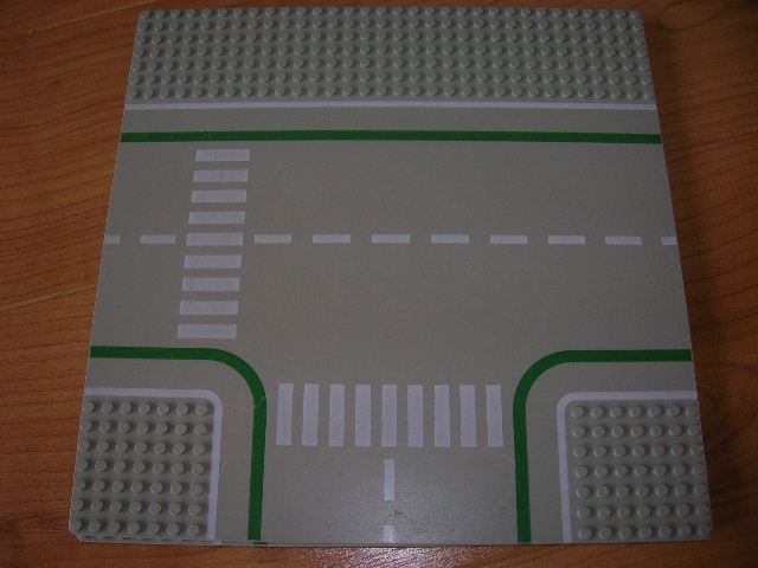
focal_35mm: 34
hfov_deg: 54.0
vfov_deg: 41.8
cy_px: 284
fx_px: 745
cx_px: 379
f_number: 2.9
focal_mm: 5.7
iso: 50
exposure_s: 1/60.1
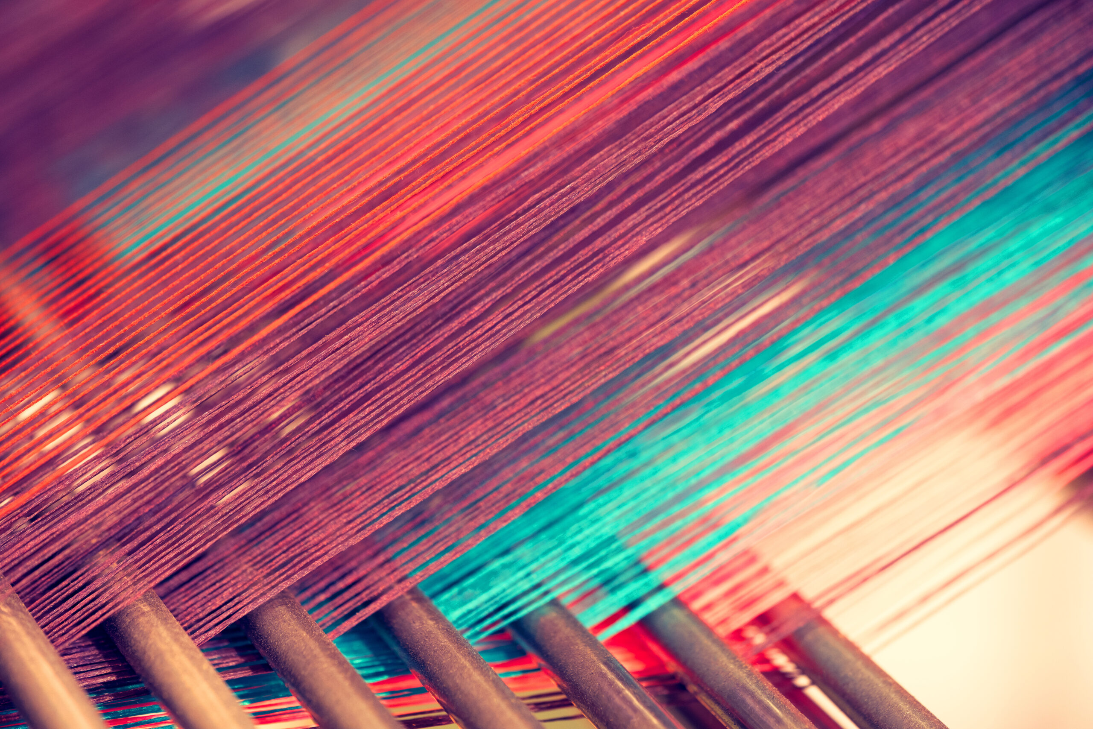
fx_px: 3643
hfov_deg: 17.1
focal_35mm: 120
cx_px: 546
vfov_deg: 11.4
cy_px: 364
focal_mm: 80
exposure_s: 1/5
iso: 800
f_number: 4.5
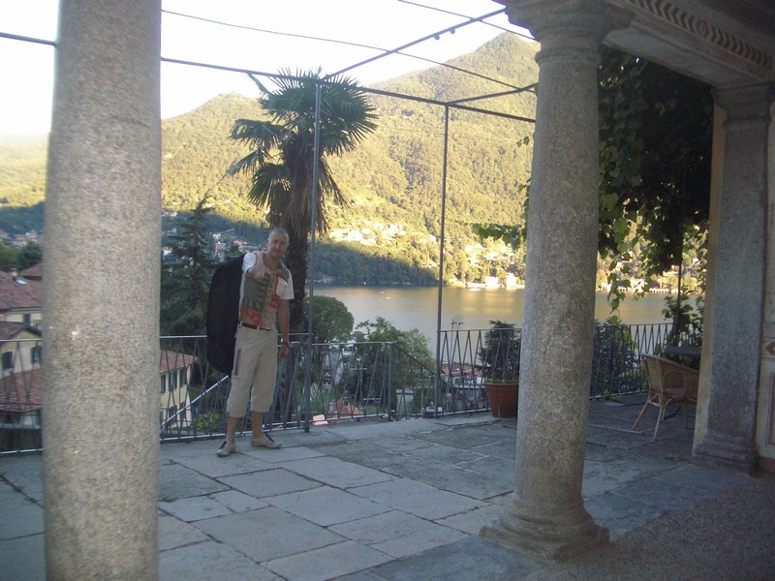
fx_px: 784
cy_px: 290
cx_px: 388
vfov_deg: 40.7
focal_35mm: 35
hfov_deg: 52.6
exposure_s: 1/160
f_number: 2.6
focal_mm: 5.8
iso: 100
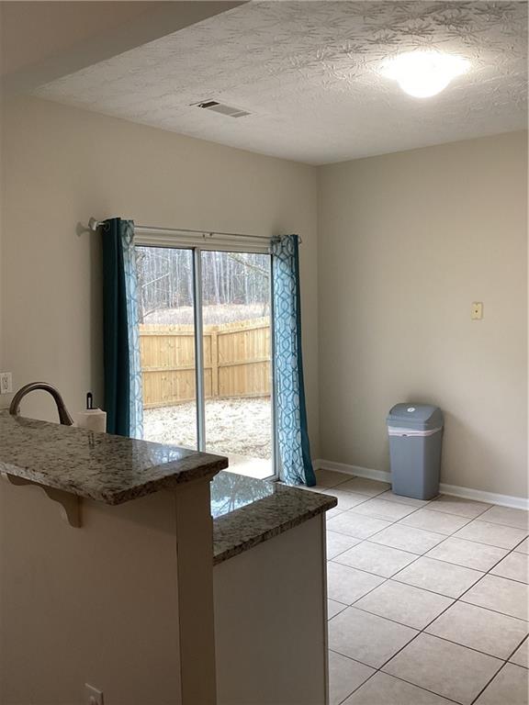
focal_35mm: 31
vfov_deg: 58.4
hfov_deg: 45.4
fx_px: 632
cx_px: 264
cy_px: 352
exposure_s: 1/60
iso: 100
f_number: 2.4
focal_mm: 3.3
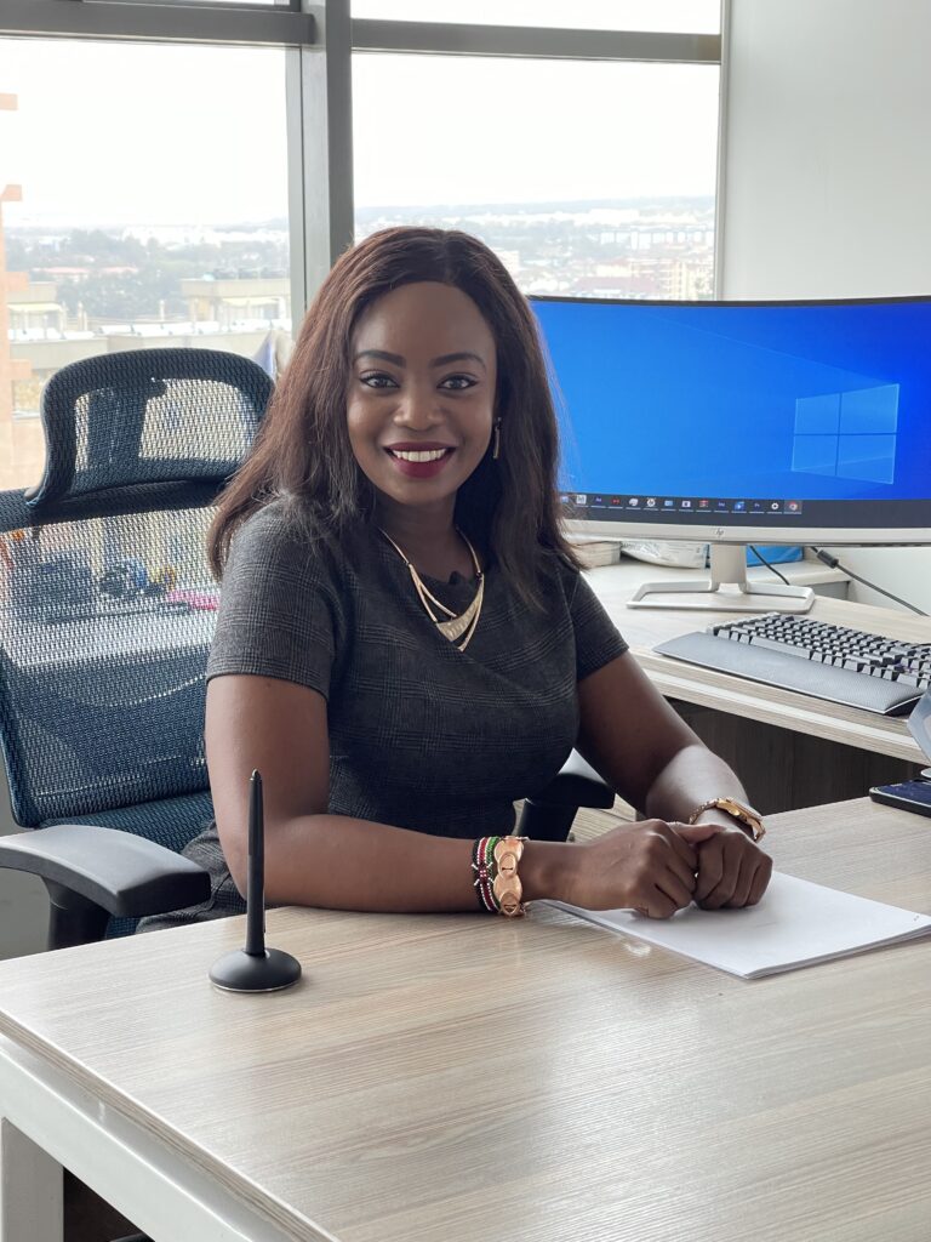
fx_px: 2295
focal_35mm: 64
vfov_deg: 30.3
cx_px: 466
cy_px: 621
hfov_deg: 22.9
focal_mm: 7.5
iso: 100
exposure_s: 1/121
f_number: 2.2
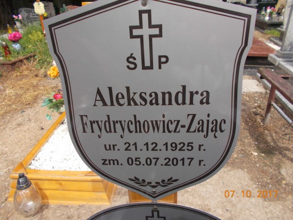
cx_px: 146
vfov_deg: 53.1
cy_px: 110
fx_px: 220
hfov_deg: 67.3
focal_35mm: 26
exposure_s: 1/400
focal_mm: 4.6
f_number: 3.2
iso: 80
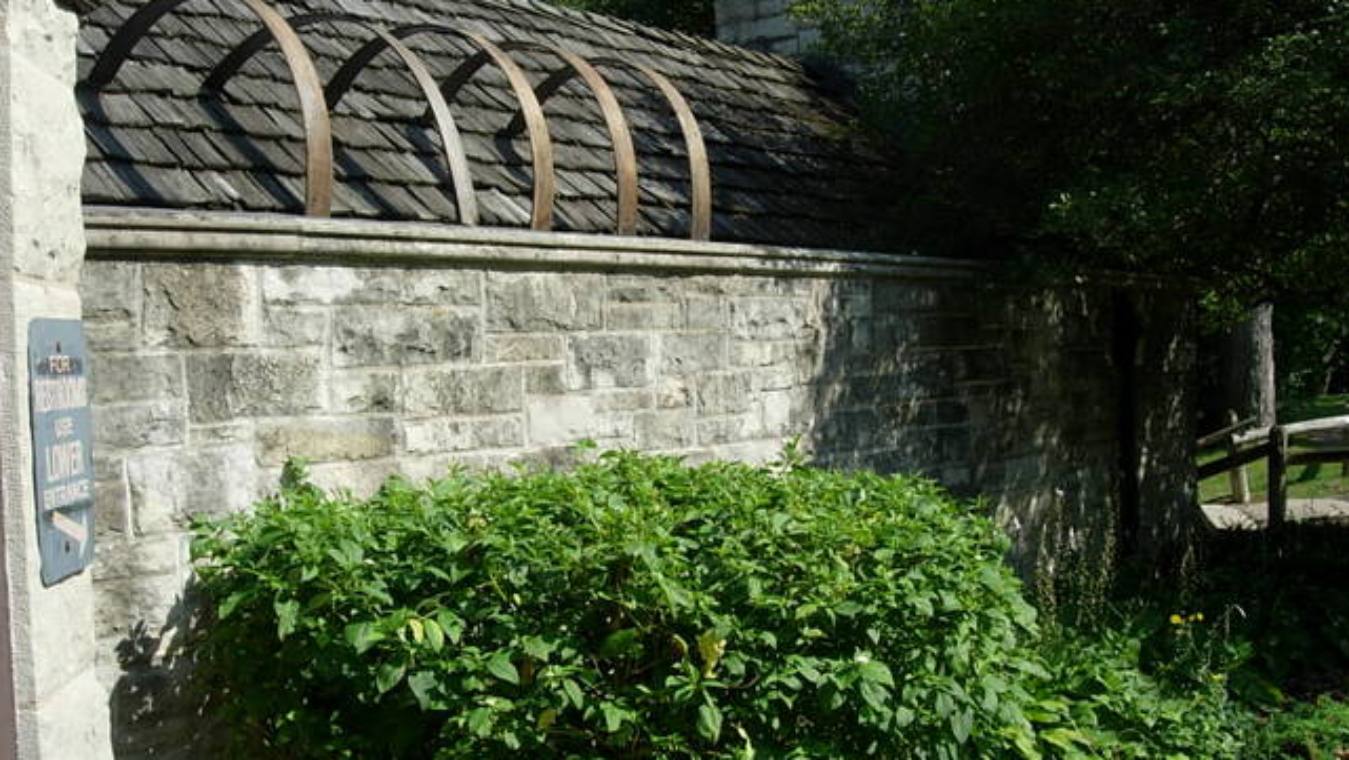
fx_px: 1503
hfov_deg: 48.3
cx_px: 678
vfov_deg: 28.4
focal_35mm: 42
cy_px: 415
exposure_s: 1/527
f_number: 4.8
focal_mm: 7.8
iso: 64
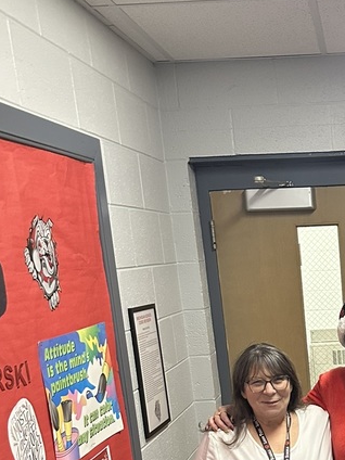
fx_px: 771
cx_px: 398
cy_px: 442
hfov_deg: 23.4
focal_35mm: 58
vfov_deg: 31.2
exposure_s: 1/60
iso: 500
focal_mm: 6.86
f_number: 1.78
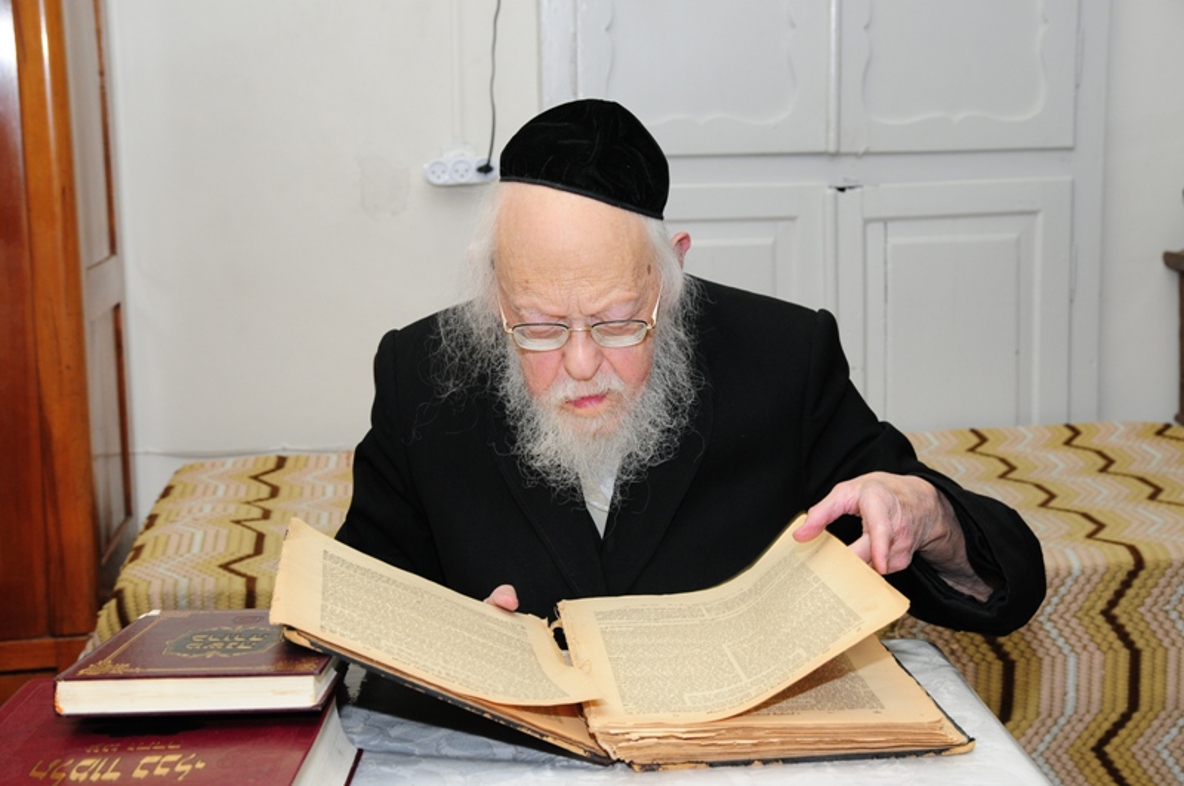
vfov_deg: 23.7
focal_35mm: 57
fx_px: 1872
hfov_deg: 35.1
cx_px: 592
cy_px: 393
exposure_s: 1/125
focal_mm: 38
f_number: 5.6
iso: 500
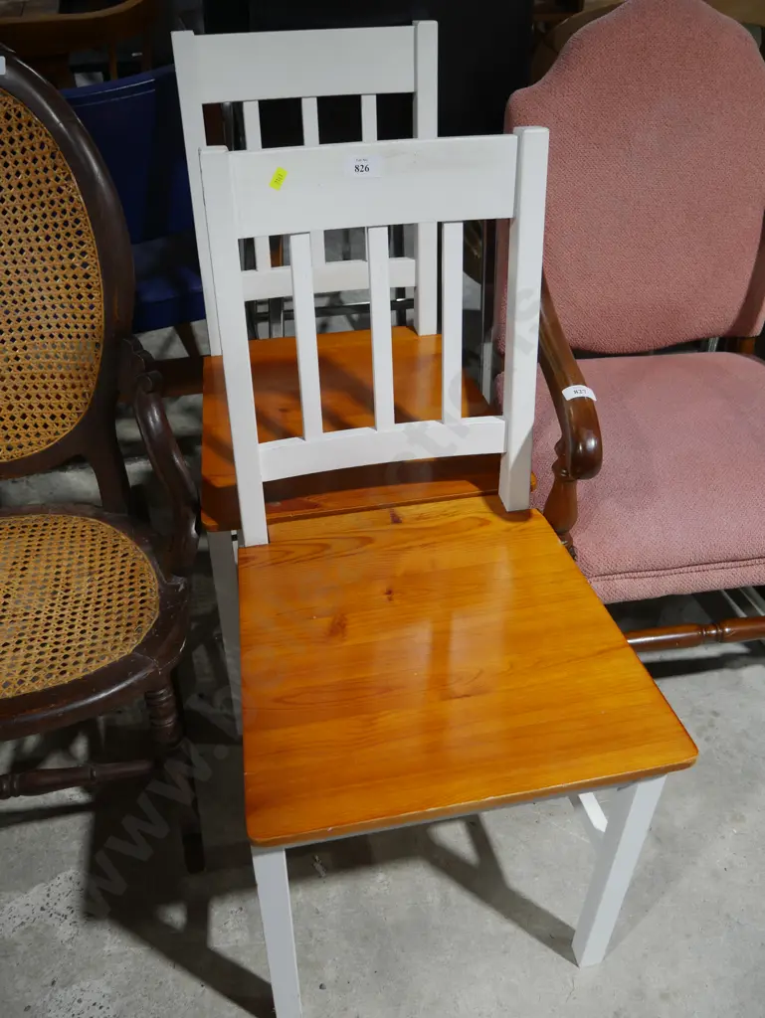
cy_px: 509
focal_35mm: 30
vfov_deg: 59.9
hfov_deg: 46.8
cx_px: 382
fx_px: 883
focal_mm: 15
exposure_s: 1/60
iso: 250
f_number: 3.6
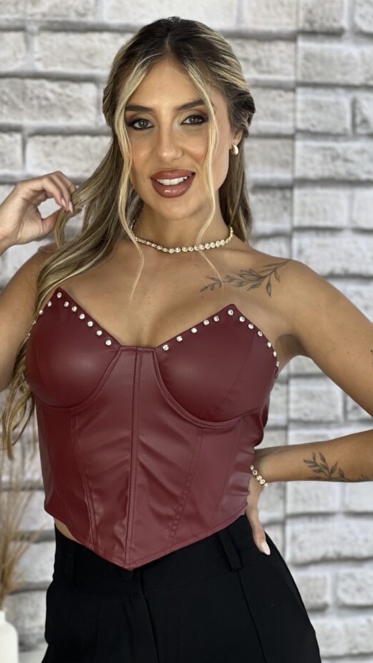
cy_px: 334
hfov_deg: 14.2
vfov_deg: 25.0
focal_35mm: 85
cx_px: 158
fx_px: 1495
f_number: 2.8
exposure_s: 1/120
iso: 100
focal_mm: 9
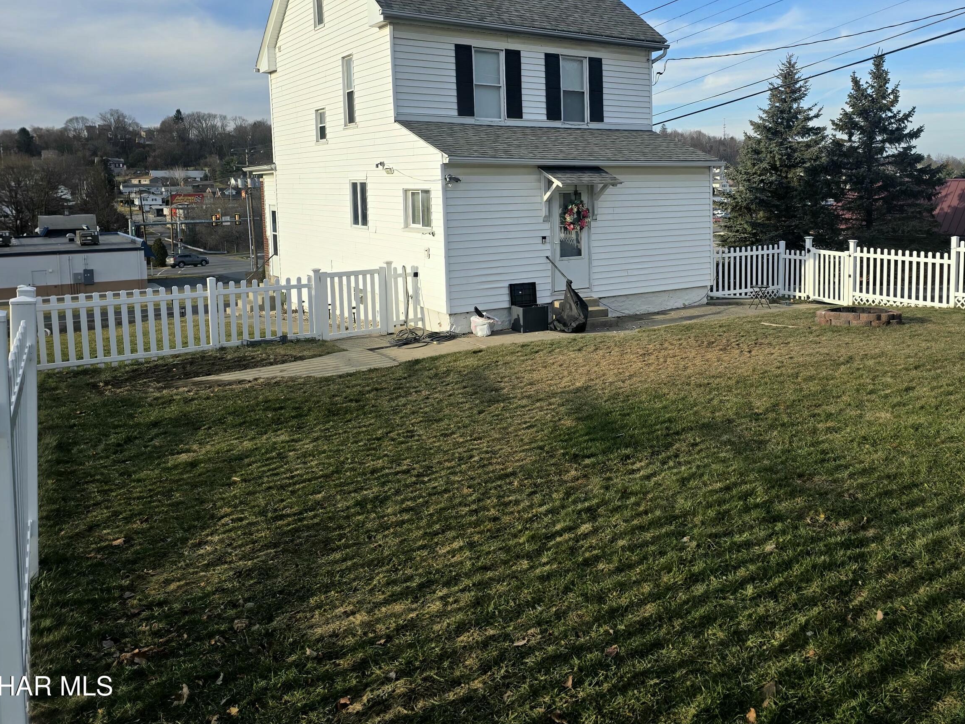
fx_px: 836
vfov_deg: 46.3
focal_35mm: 30
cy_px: 257
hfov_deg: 59.2
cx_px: 606
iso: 12
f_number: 1.7
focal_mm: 6.3
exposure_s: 1/556
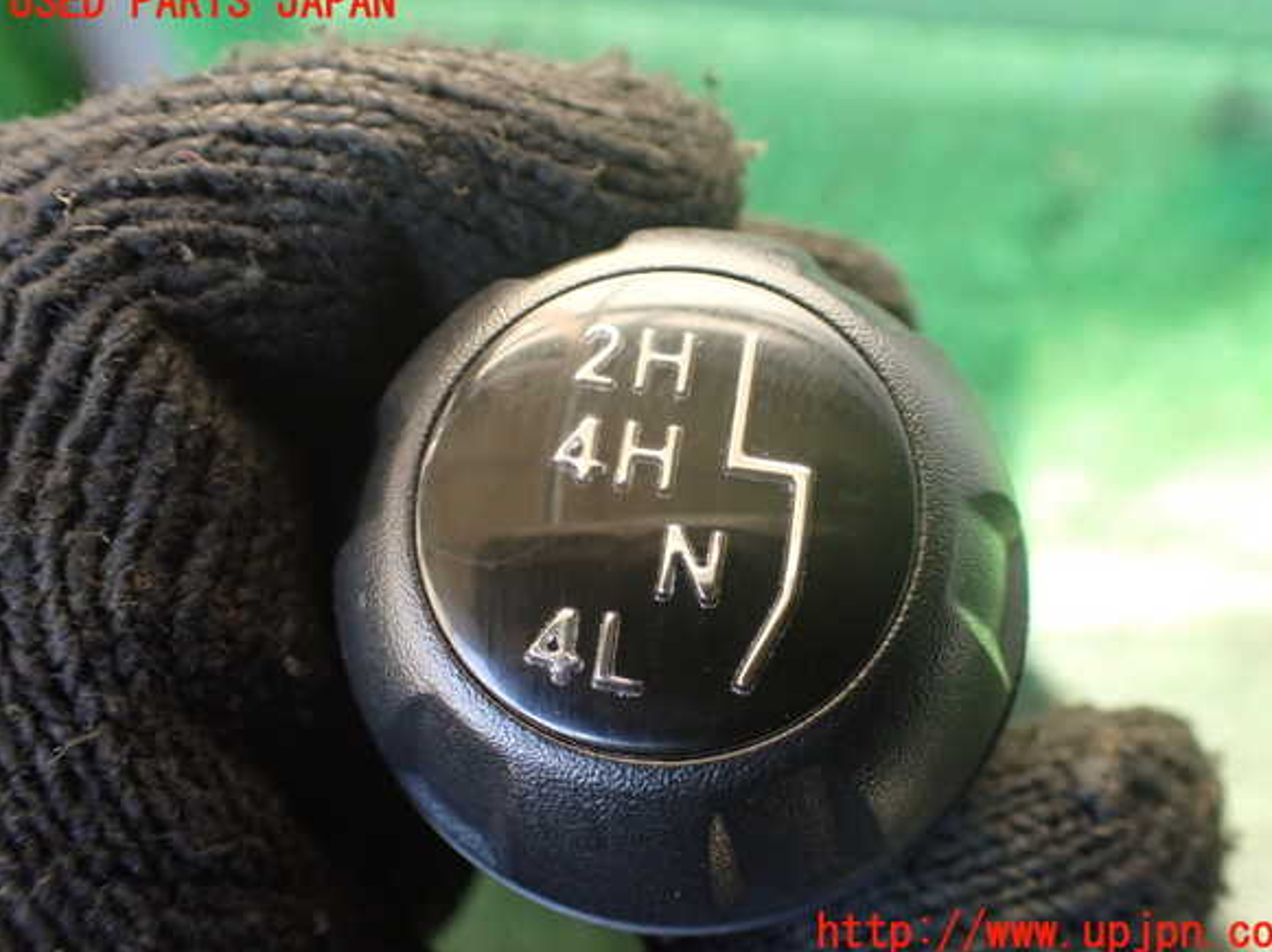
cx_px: 655
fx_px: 1138
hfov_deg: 58.4
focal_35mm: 31
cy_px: 468
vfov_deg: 45.4
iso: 400
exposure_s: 1/125
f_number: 2.3
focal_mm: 5.4
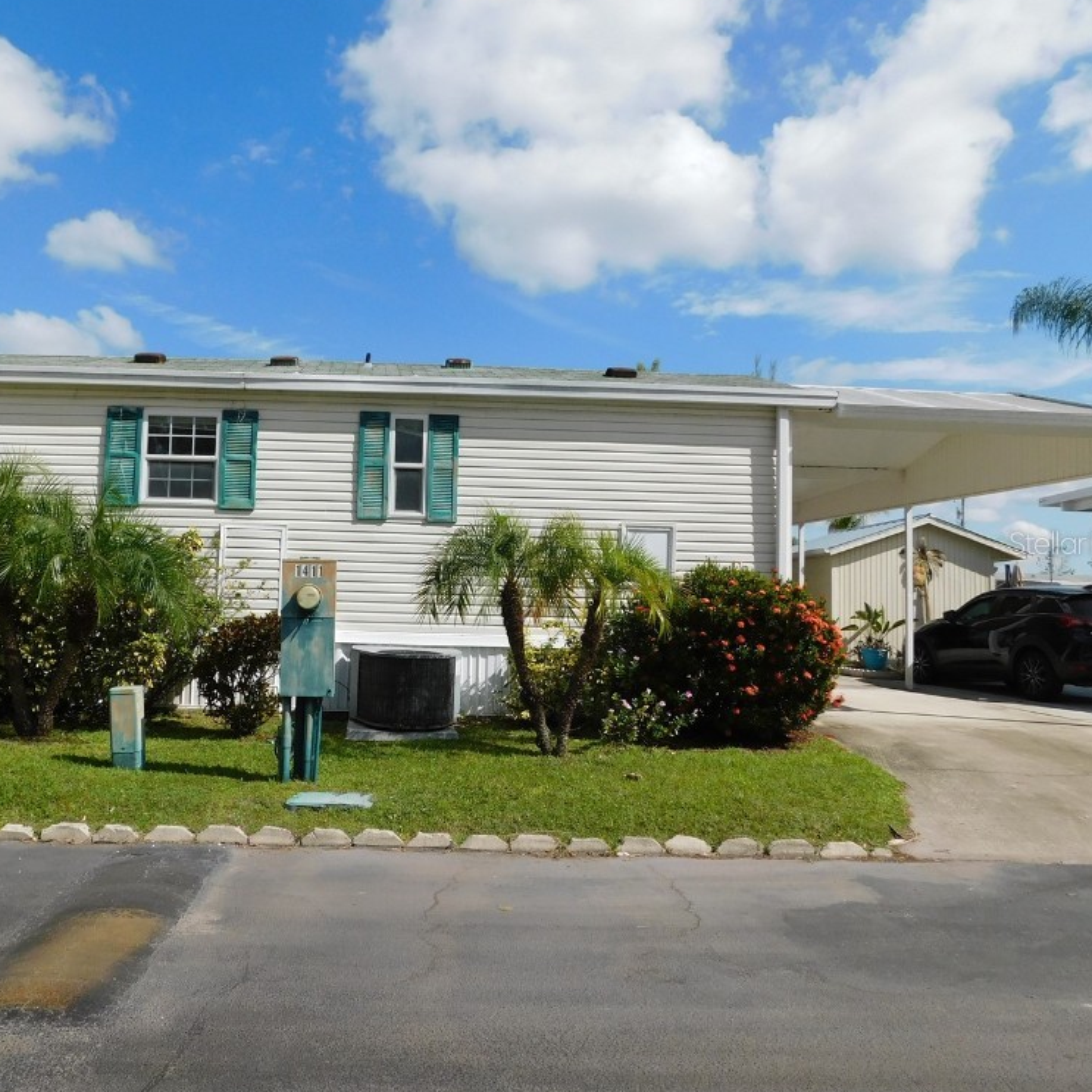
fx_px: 999
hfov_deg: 56.5
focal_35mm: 28
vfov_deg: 57.3
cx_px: 395
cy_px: 542
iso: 125
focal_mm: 4
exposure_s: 1/640
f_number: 6
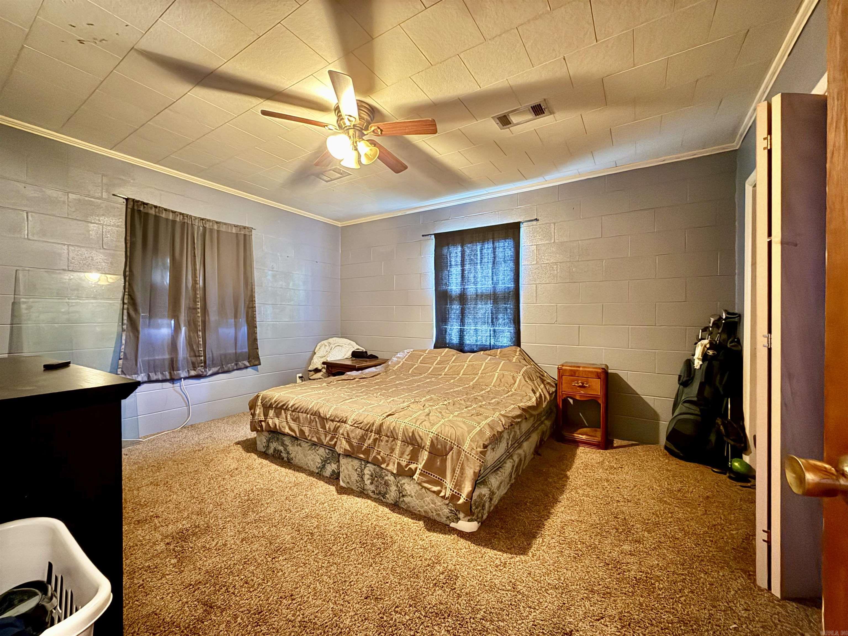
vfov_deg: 85.7
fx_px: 343
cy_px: 318
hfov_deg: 102.1
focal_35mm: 14
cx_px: 424
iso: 1000
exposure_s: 1/7
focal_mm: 2.22
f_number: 2.2
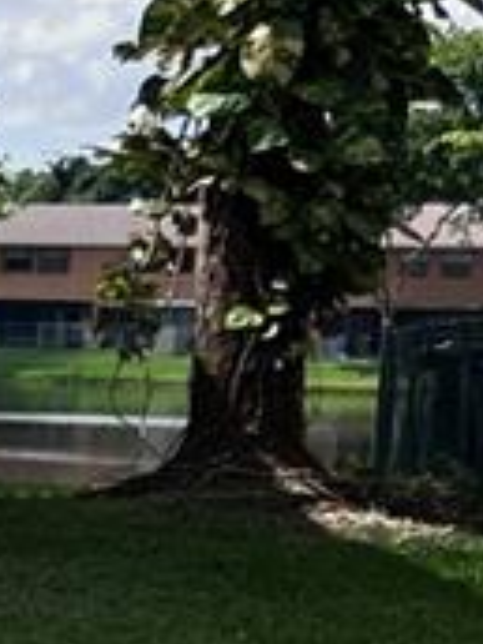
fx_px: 3367
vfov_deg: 10.8
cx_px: -1183
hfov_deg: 7.0
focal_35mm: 181
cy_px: 708
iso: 50
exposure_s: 1/2571
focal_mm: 5.7
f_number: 1.5
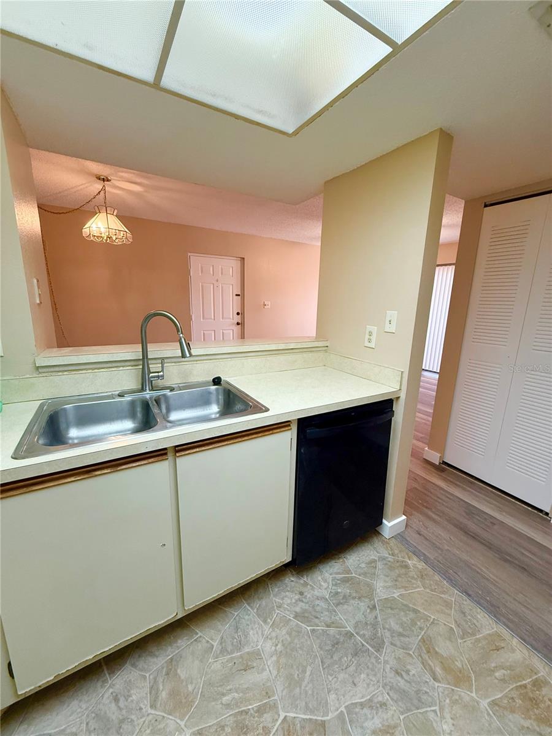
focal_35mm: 14
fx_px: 298
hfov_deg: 85.7
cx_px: 276
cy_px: 368
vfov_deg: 102.1
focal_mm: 2.22
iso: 250
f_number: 2.2
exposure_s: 1/120
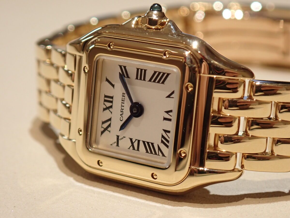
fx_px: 838
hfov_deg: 19.6
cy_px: 109
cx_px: 145
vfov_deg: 14.8
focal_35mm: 100
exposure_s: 1/100
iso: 250
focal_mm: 18
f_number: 4.9
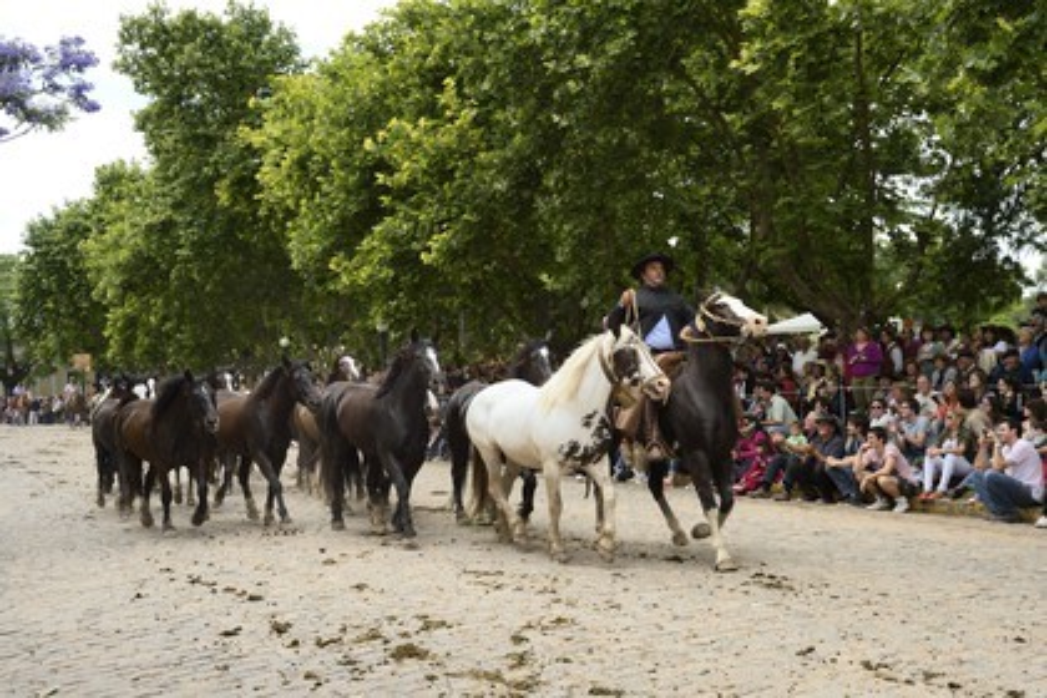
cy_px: 349
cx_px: 524
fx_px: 1018
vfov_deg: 37.9
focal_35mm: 35
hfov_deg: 54.4
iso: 400
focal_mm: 35
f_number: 8
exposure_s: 1/500
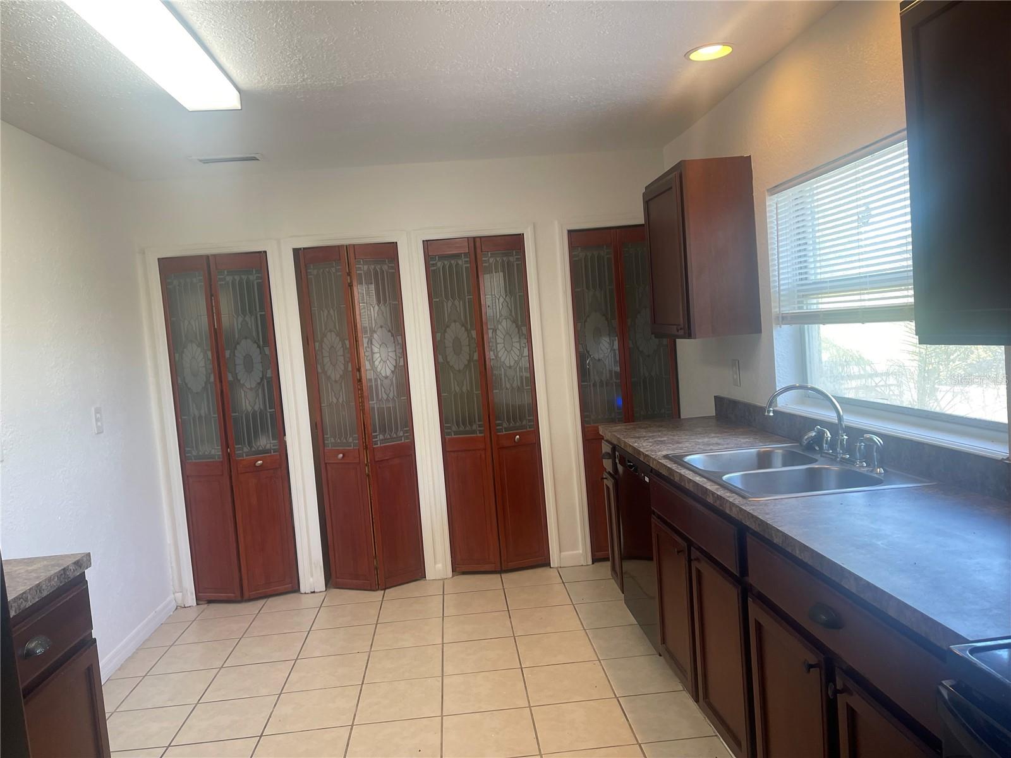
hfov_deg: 69.4
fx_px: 730
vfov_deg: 54.9
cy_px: 379
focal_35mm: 25
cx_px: 506
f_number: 1.6
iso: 125
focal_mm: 5.1
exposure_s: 1/120
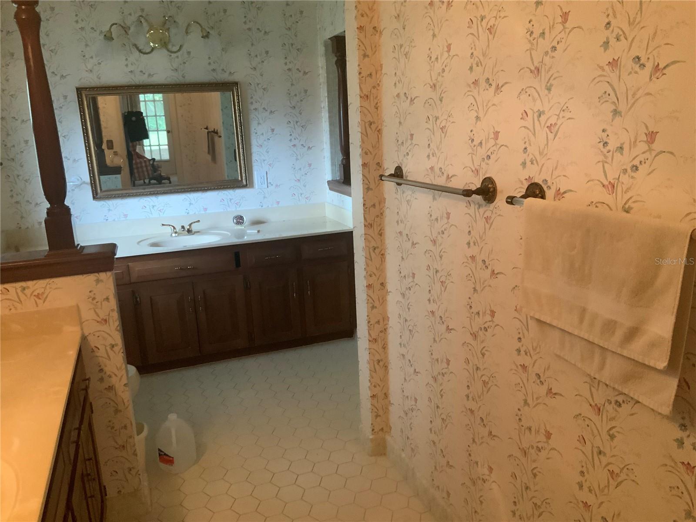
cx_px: 348
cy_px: 261
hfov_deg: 61.7
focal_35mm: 29
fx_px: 583
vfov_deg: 48.2
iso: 250
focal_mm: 3
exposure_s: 1/40
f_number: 1.8
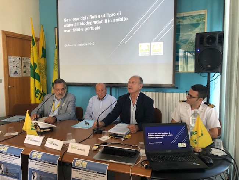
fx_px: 193
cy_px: 90
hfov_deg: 63.4
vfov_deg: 49.8
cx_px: 120
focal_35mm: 28
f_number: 1.8
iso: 32
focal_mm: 3.99
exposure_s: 1/30
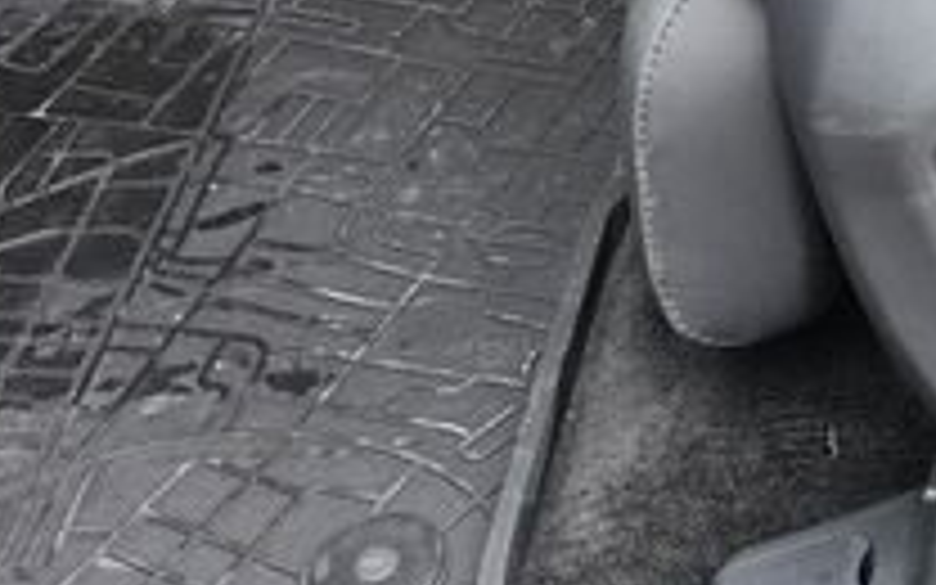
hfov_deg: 16.9
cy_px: -1125
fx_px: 3061
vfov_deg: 9.0
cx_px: 1012
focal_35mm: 120
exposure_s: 1/100
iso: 200
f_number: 1.7
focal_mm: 6.3
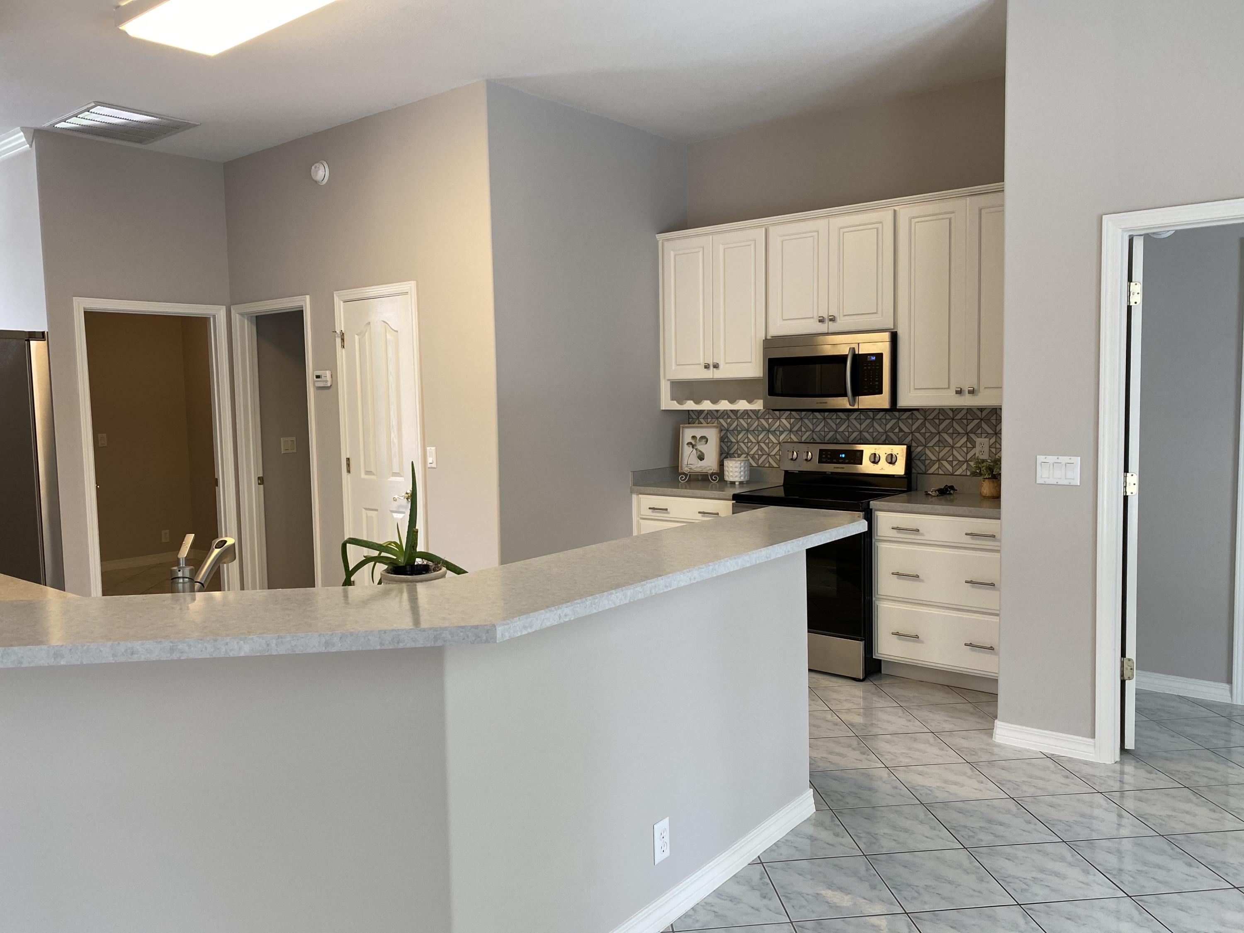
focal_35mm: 26
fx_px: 934
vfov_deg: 53.1
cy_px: 466
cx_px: 622
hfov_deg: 67.3
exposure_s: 1/120
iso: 125
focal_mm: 4.25
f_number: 1.8
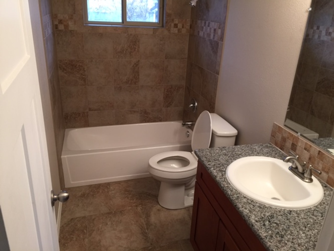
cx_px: 167
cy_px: 126
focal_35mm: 29
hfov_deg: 61.7
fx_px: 280
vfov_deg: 48.2
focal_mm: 4.15
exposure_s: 1/15
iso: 32
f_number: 2.2
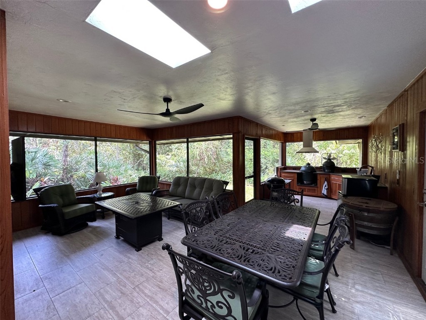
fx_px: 172
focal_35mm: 14
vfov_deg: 85.7
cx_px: 213
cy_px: 160
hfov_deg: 102.1
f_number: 2.2
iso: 200
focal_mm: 2.22
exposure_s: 1/120
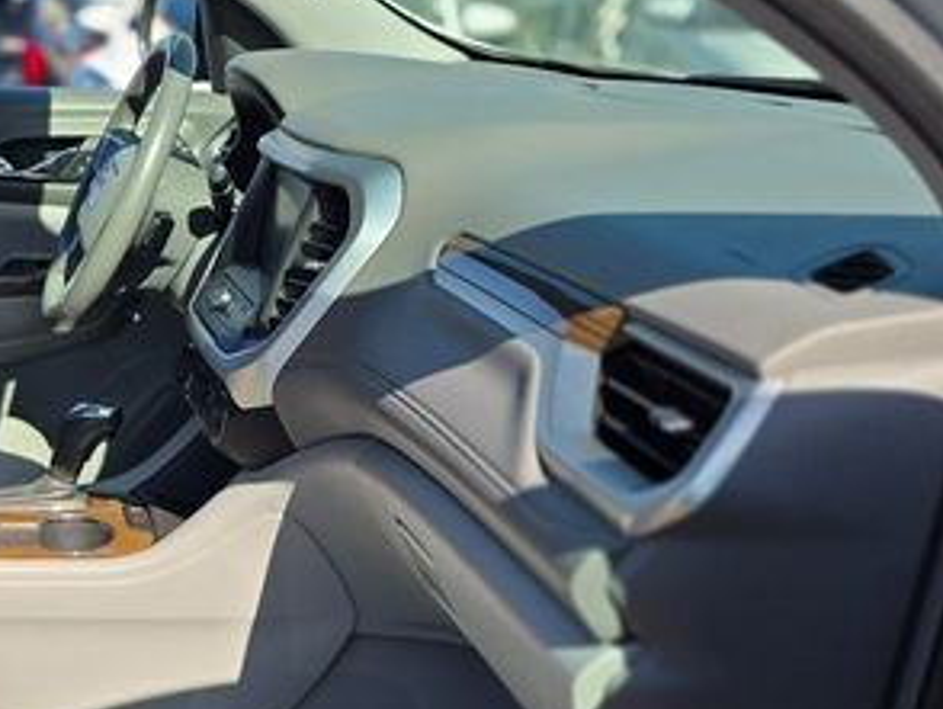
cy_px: 574
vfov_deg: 28.5
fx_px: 1363
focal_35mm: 50
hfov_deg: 35.0
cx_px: 22
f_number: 1.7
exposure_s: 1/3264
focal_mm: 6.3
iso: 80
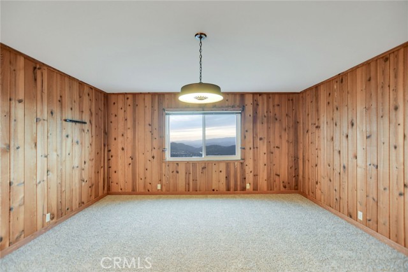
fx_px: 170
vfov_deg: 77.4
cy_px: 136
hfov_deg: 100.4
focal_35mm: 15
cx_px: 204
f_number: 3.5
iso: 800
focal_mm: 10
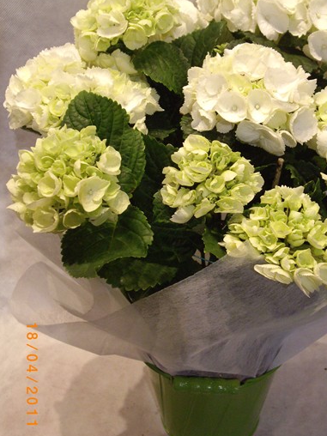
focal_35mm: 58
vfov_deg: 33.2
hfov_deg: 25.2
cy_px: 209
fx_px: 731
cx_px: 191
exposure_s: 1/80
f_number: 3.1
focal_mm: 9.6
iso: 400
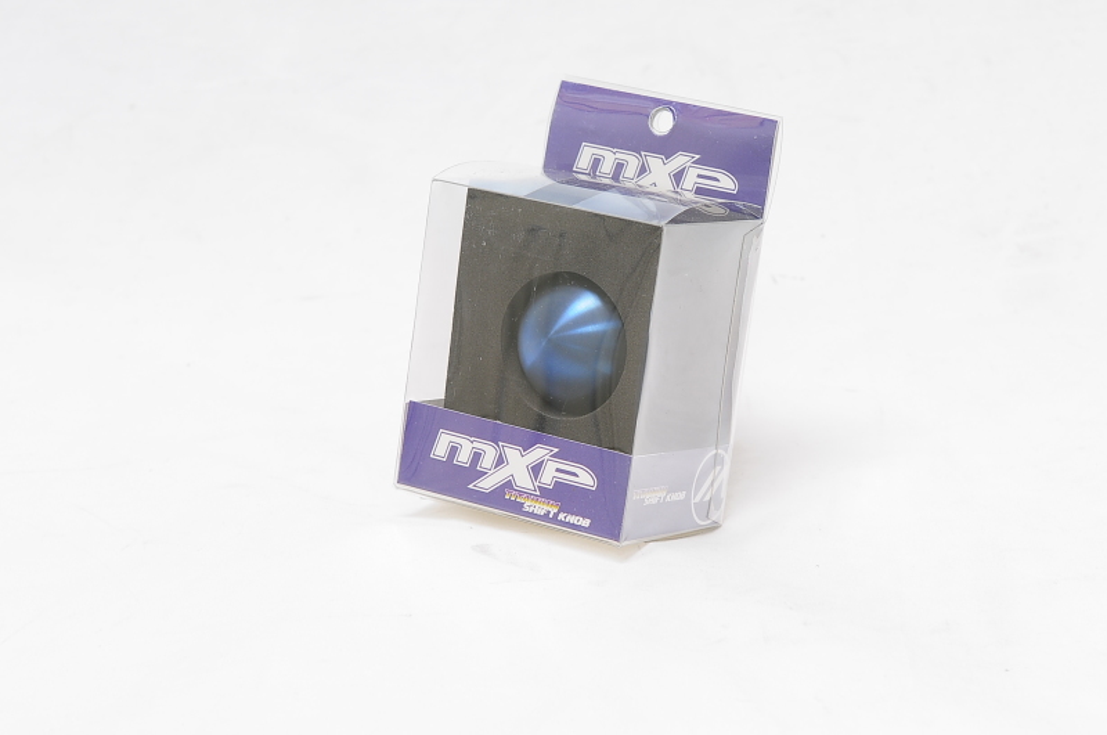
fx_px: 3224
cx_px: 554
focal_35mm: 105
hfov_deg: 19.5
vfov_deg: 13.0
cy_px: 368
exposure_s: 1.3
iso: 250
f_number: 8
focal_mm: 70
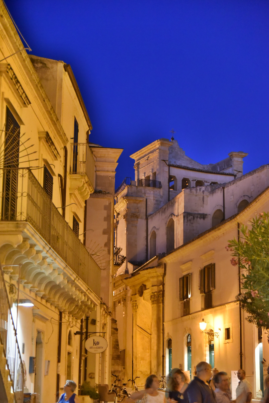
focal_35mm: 70
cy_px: 202
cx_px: 134
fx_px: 784
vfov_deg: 28.8
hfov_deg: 19.5
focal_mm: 70
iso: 12800
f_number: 4
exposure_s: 1/30
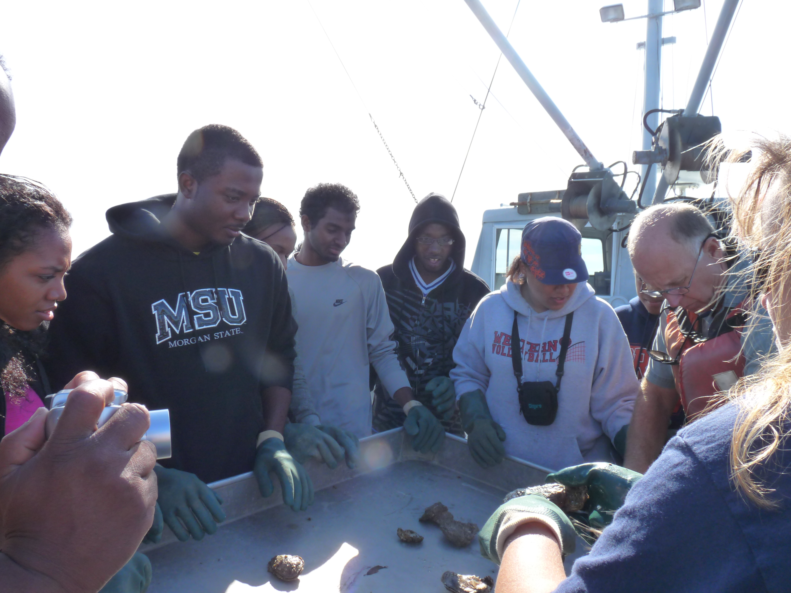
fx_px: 617
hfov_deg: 65.3
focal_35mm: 27
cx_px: 396
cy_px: 296
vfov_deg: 51.4
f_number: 5.6
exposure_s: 1/200
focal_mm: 4.8
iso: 160
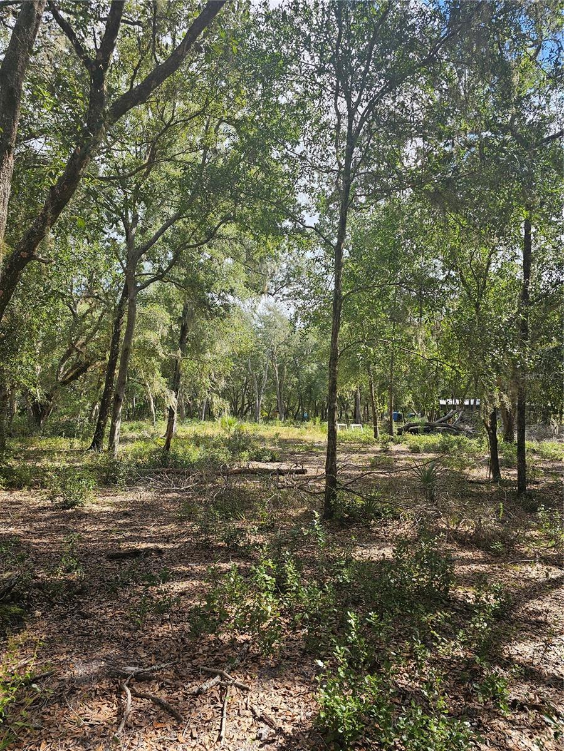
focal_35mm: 23
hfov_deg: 58.9
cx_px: 282
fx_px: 500
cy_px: 376
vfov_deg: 73.9
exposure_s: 1/180
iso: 12
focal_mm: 6.3
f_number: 1.7
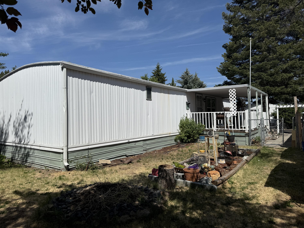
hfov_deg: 71.6
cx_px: 152
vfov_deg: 56.8
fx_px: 211
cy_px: 114
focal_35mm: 24
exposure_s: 1/10309
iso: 80
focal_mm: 6.76
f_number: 1.78
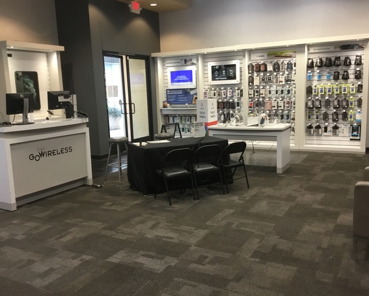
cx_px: 190
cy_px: 148
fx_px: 361
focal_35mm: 33
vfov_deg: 44.6
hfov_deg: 54.2
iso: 100
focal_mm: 3.3
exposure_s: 1/30
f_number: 2.4
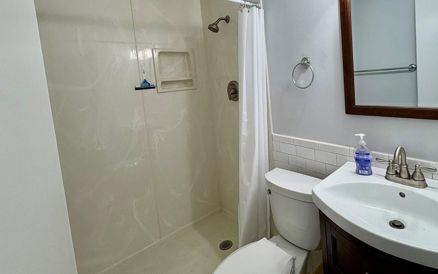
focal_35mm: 19
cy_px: 95
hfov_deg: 86.9
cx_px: 263
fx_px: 227
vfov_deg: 61.0
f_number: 2.2
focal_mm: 2.22
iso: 125
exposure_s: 1/120
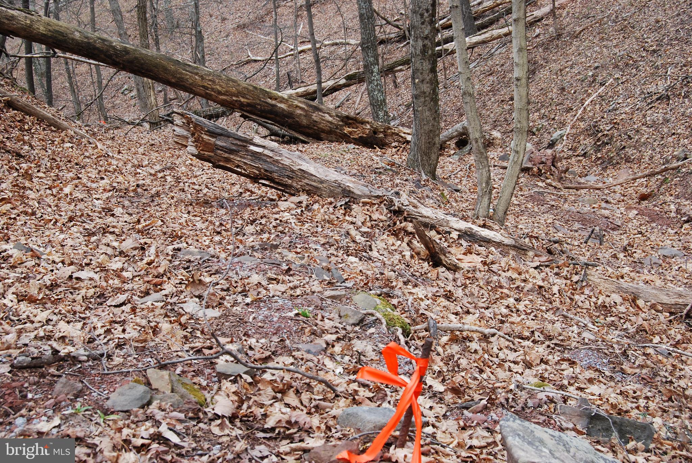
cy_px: 232
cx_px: 346
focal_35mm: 42
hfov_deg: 46.4
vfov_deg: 32.0
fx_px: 808
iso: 200
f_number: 8
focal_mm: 28
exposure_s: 1/60
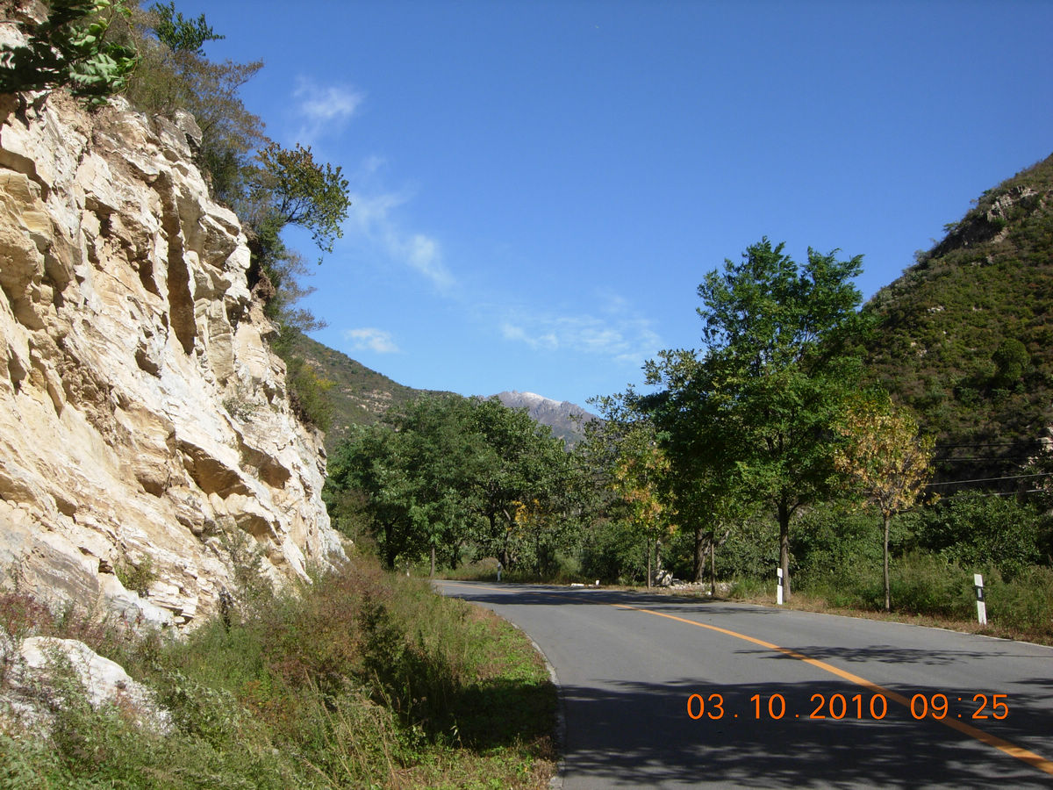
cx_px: 526
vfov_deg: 39.7
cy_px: 395
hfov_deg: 51.4
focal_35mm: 36
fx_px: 1095
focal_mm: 7.5
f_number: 6.1
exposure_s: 1/271
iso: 50
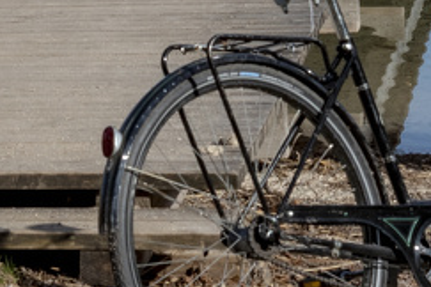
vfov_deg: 4.7
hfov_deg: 7.1
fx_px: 3448
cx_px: 32
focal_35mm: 288
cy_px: -192
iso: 250
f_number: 9
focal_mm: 50
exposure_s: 1/800
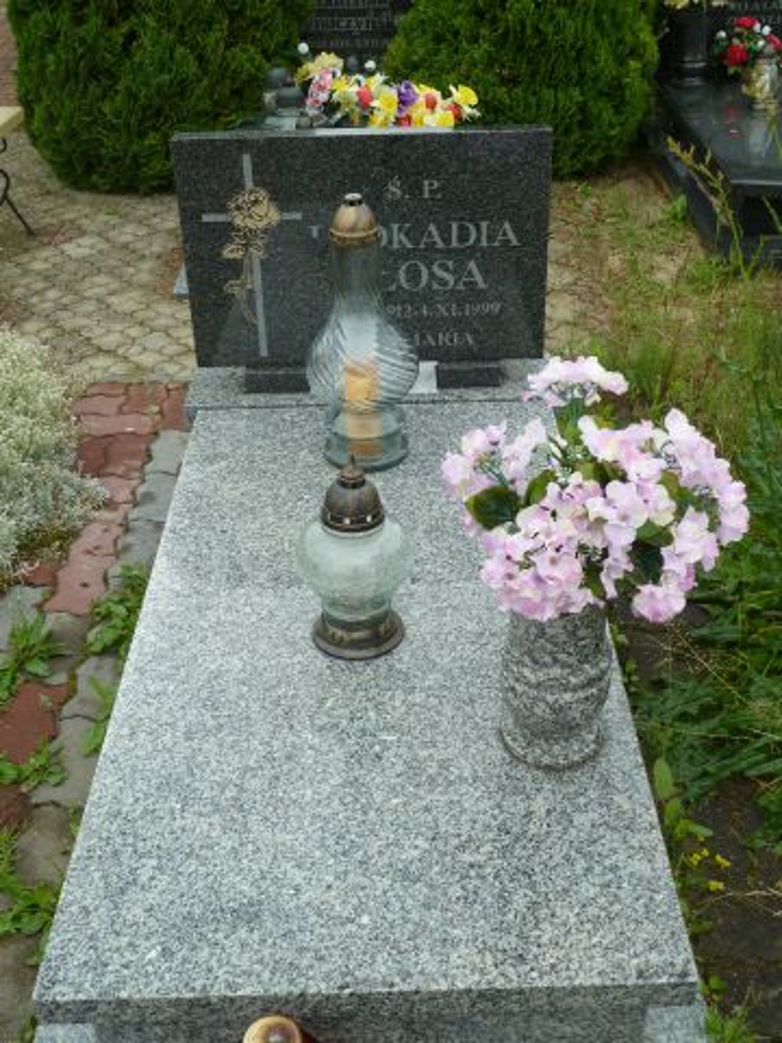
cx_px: 391
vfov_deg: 46.8
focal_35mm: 40
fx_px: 1205
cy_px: 522
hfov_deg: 36.0
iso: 80
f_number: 4
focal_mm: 6.5
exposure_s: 1/125
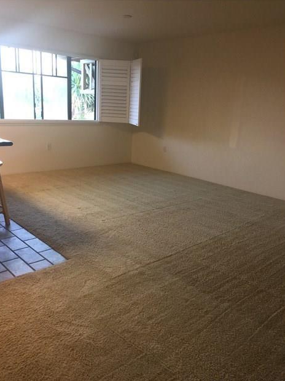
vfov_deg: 60.0
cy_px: 196
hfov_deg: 46.8
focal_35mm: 30
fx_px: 329
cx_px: 143
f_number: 2.2
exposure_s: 1/15
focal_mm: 4.15
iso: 64
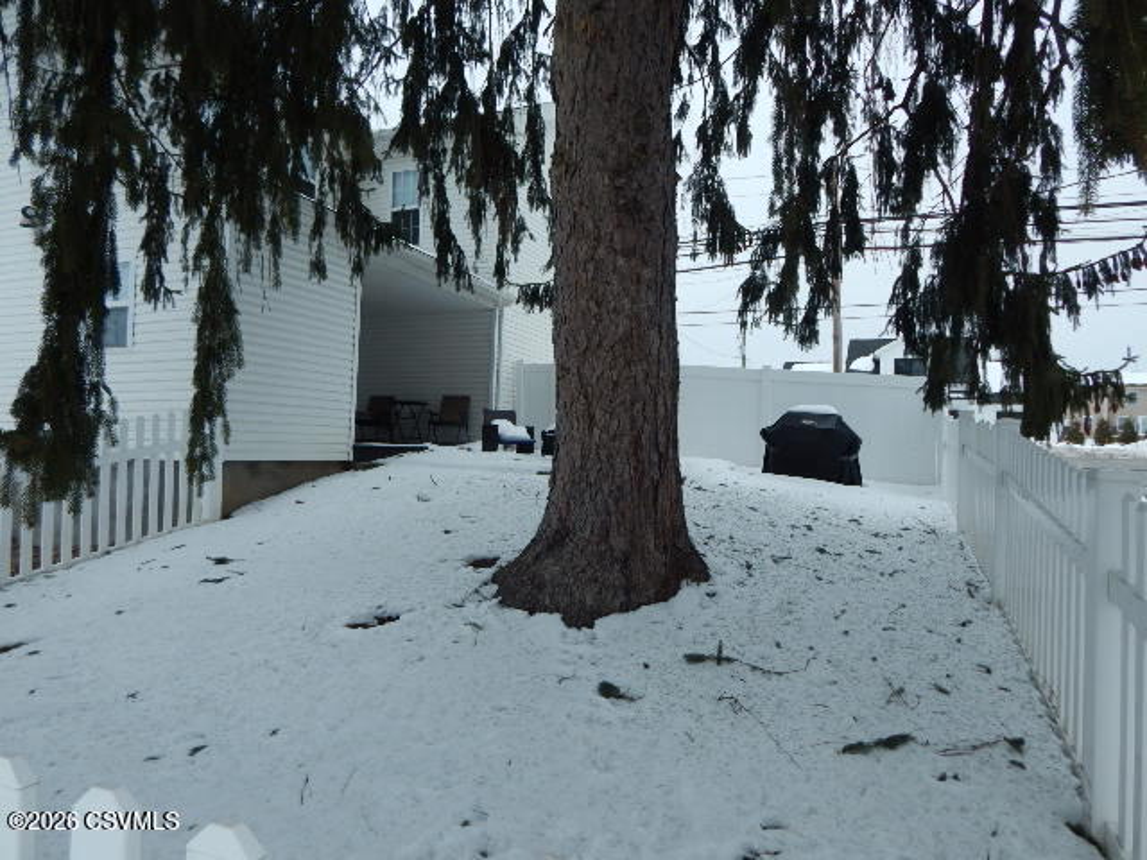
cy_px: 430
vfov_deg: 61.1
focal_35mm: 22
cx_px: 574
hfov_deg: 76.4
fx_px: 729
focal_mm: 4
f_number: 3
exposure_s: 1/1000
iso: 125
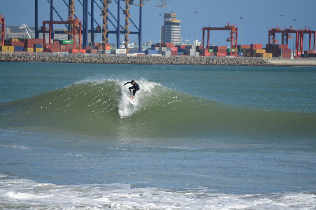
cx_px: 158
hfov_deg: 6.9
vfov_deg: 4.6
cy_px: 105
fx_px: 2633
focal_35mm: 300
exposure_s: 1/500
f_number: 5.6
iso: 100
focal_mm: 200
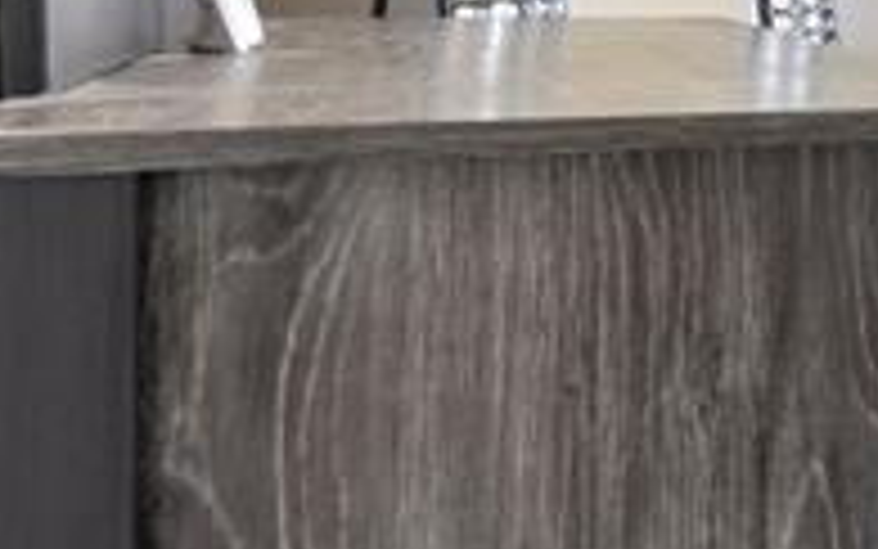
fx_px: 1795
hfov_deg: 14.8
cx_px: 2157
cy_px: -110
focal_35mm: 75
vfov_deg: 16.7
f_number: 9
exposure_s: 1/10
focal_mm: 14
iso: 400
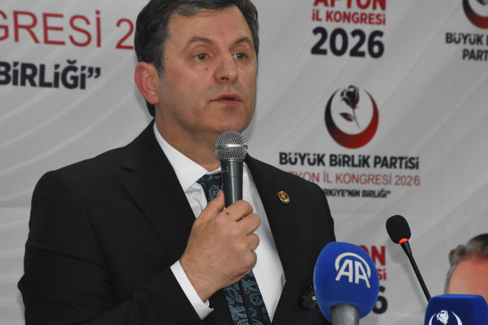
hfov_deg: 10.4
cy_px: 145
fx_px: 2679
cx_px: 242
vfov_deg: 6.9
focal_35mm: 198
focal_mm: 105
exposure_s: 1/125
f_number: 8
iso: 2500
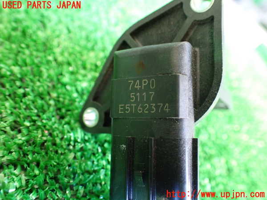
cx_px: 134
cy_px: 100
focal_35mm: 30
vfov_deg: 46.8
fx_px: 231
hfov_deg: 60.0
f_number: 2.3
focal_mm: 5.4
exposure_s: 1/30
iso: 800
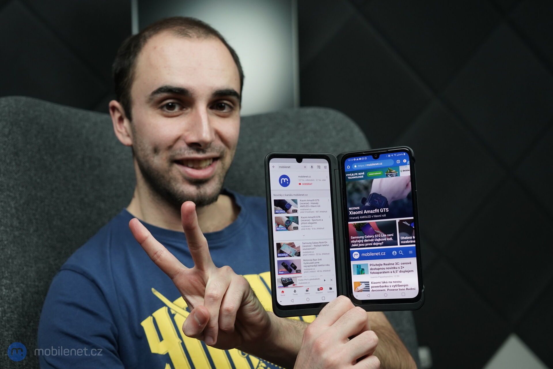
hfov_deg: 47.4
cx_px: 276
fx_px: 630
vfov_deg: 32.6
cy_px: 184
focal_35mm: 41
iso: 1250
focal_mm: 41
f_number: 4
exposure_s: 1/320
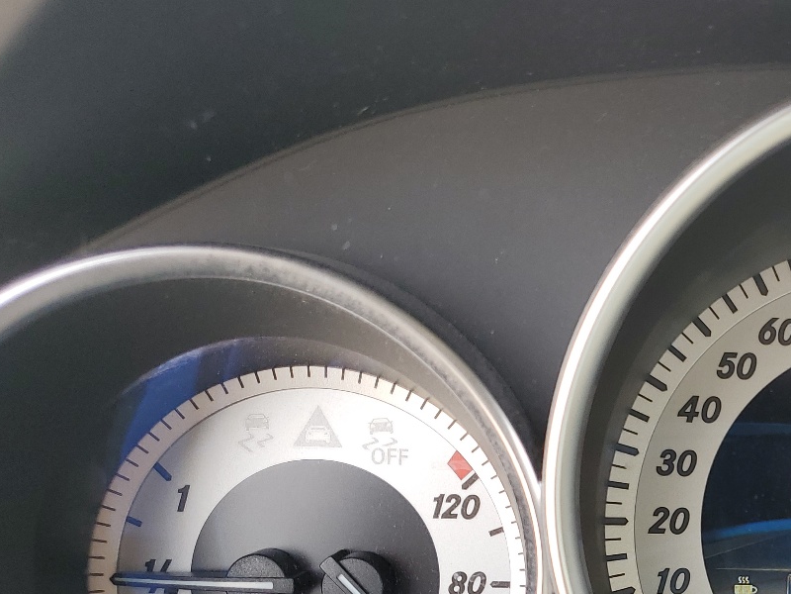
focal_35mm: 52
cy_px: 491
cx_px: 784
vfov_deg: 27.4
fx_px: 1188
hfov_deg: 33.8
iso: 50
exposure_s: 1/270
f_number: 1.5
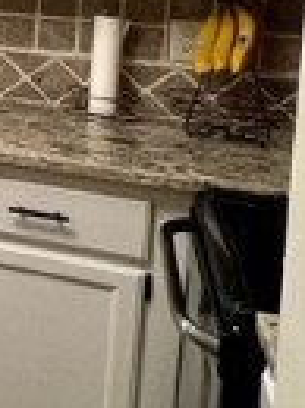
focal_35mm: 77
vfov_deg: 23.8
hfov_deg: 12.0
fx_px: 908
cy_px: -41
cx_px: -557
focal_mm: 1.57
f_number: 1.8
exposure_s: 1/120
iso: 125
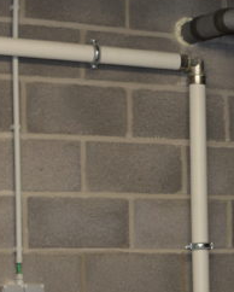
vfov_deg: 12.5
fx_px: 1314
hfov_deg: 9.2
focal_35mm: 152
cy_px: 294
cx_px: 558
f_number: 5.6
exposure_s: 1/60
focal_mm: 28
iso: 400
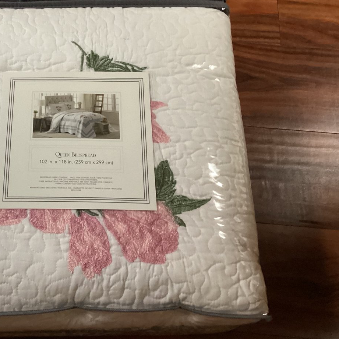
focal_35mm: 45
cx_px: 62
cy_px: 171
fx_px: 499
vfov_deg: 37.6
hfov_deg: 36.2
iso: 400
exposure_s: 1/40
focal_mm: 3.3
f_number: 2.4
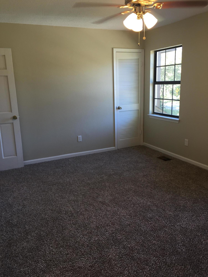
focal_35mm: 29
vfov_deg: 61.7
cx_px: 104
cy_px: 138
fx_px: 232
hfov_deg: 48.2
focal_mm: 4.15
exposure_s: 1/40
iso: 32
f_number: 2.2
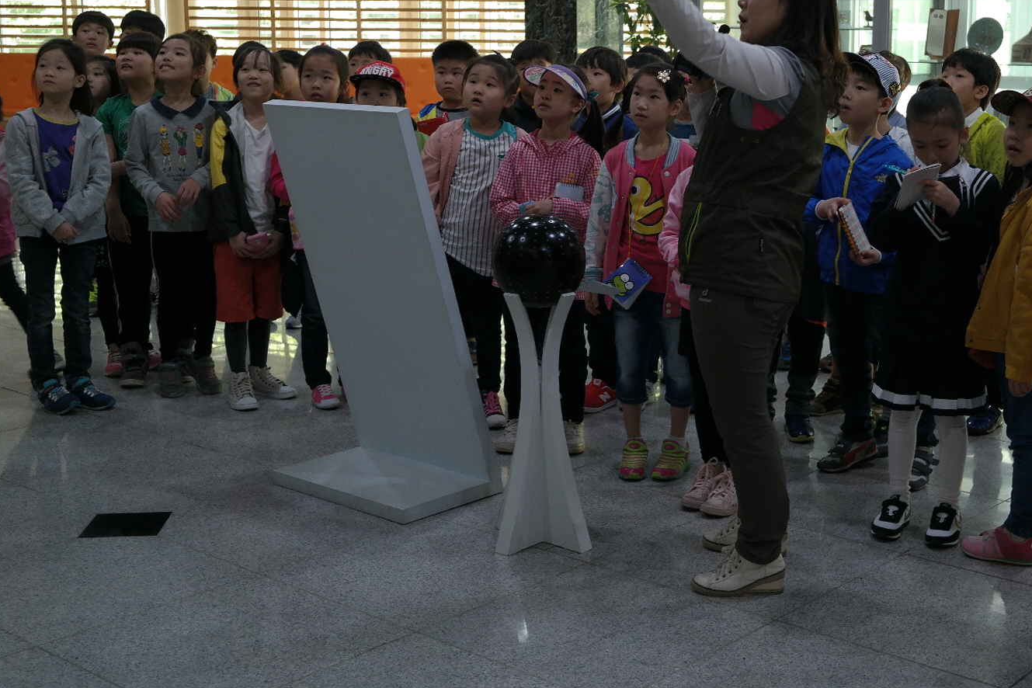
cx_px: 665
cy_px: 292
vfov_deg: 26.0
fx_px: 1491
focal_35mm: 52
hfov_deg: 37.9
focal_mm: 26
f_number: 4
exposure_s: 1/50
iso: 400
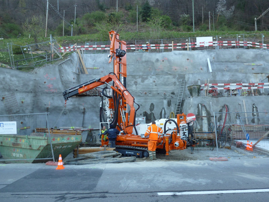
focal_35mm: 24
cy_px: 101
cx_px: 134
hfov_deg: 71.6
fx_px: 187
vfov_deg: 56.8
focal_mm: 4.3
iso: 100
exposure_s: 1/80
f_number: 3.3
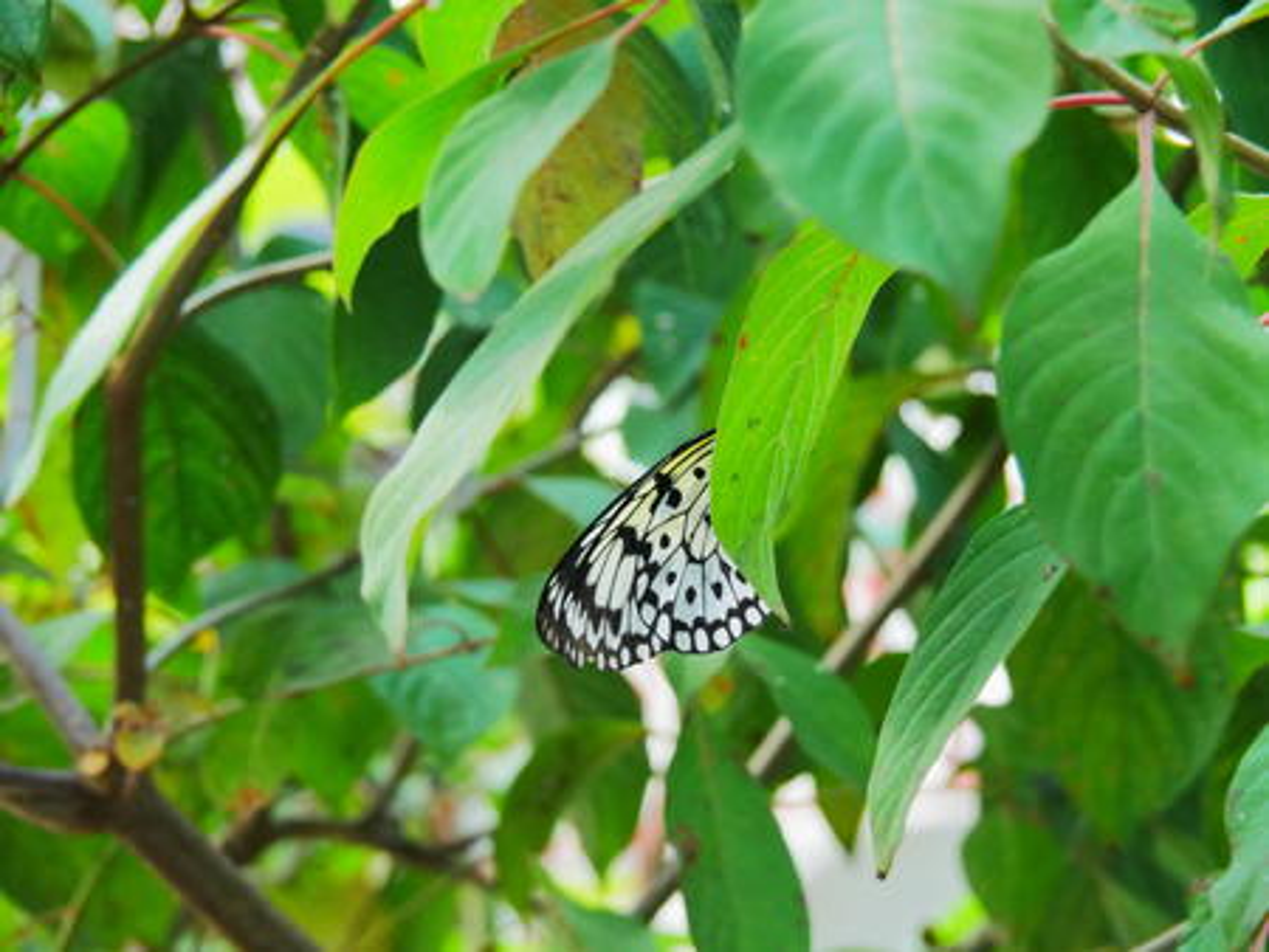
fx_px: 5502
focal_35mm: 150
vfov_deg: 9.9
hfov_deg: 13.2
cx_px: 634
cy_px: 476
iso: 1000
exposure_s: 1/160
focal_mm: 75
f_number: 5.5
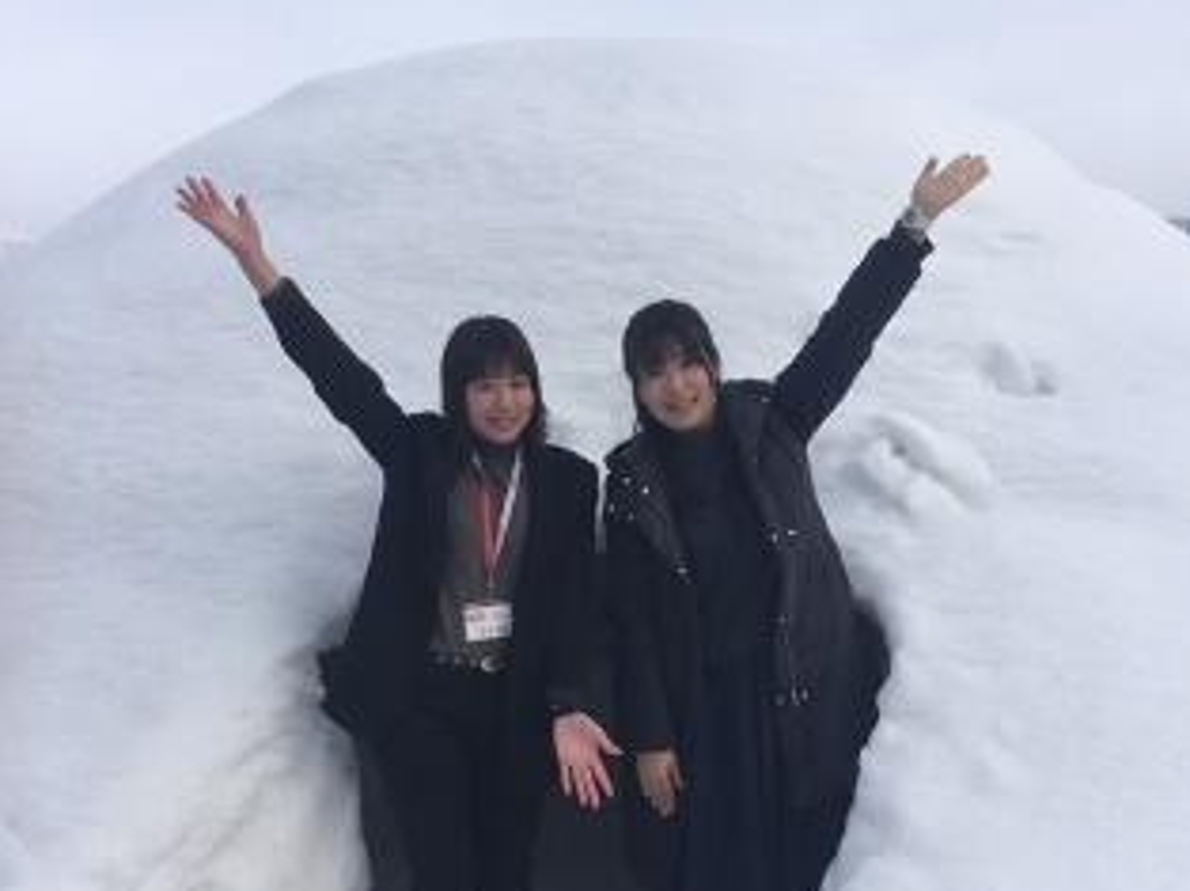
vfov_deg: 38.4
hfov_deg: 50.2
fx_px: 1271
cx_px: 606
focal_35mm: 37
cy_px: 546
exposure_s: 1/1202
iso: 25
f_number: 2.2
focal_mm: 4.15
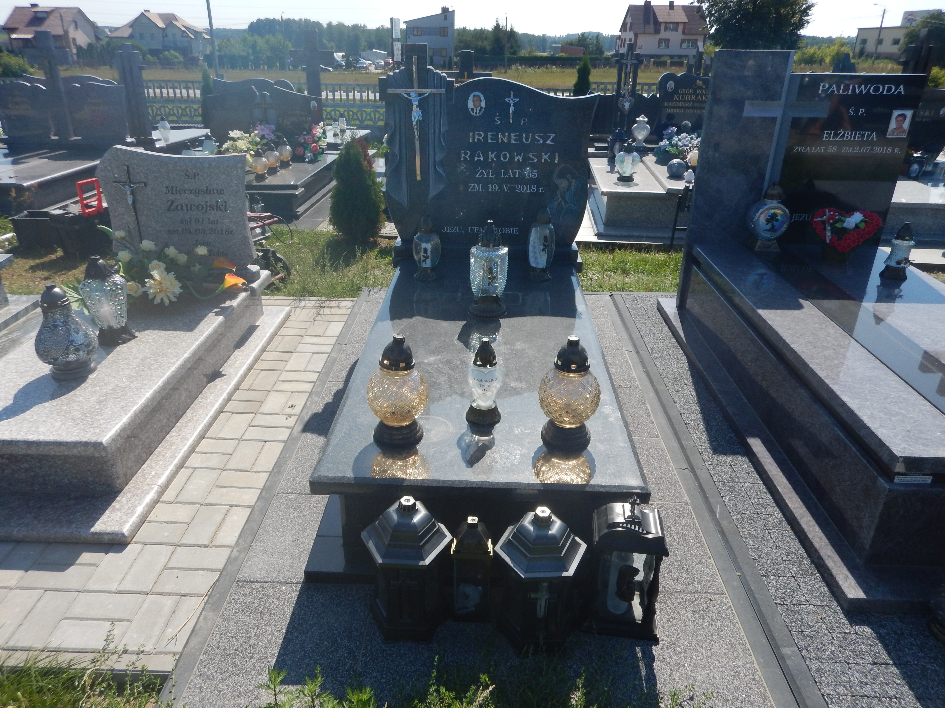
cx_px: 472
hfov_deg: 71.6
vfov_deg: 56.8
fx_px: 655
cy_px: 354
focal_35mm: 24
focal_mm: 4.3
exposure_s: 1/800
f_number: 4.1
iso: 125
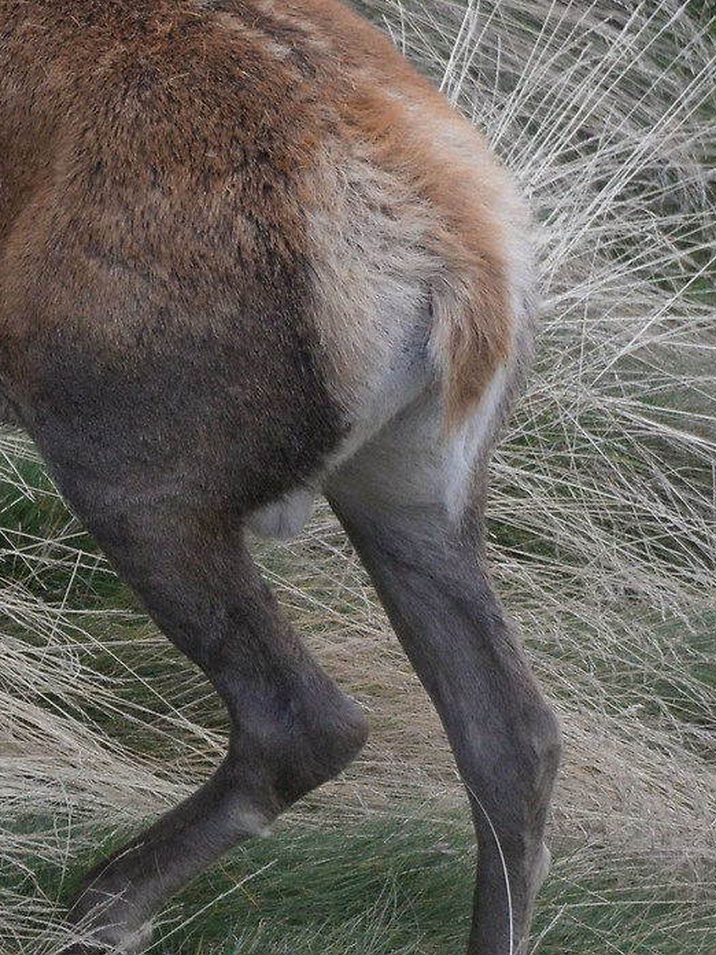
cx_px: -210
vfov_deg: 1.1
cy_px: -143
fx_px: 50331
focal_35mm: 1825
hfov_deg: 0.8
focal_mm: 550
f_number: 8
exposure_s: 1/640
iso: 2500
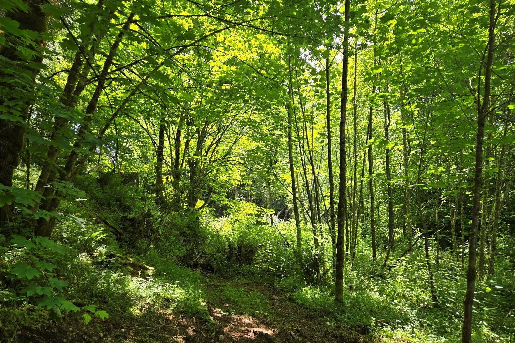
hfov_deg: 73.7
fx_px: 343
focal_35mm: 24
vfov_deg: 53.0
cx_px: 258
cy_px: 192
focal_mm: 5.4
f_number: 1.8
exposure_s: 1/180
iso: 40
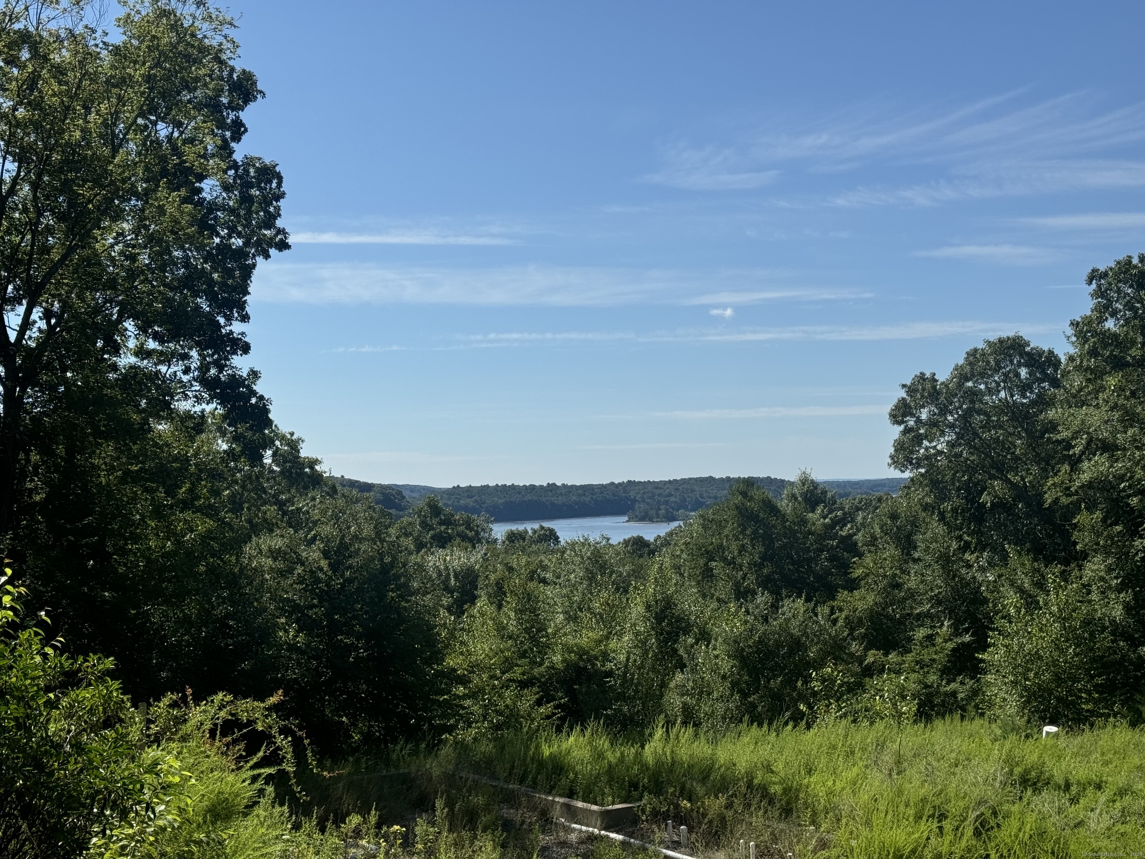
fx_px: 1588
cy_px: 430
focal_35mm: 48
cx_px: 572
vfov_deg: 30.3
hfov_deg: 39.7
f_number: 1.78
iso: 64
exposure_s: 1/6410
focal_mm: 6.76
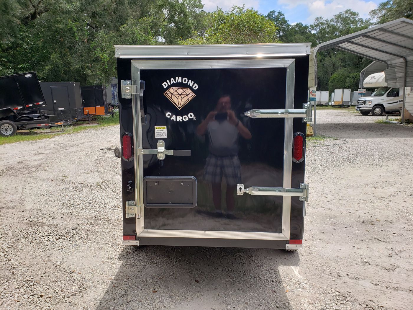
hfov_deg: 67.3
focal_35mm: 26
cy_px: 155
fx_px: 310
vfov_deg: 53.1
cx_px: 206
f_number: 2.4
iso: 50
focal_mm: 4.3
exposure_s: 1/1148
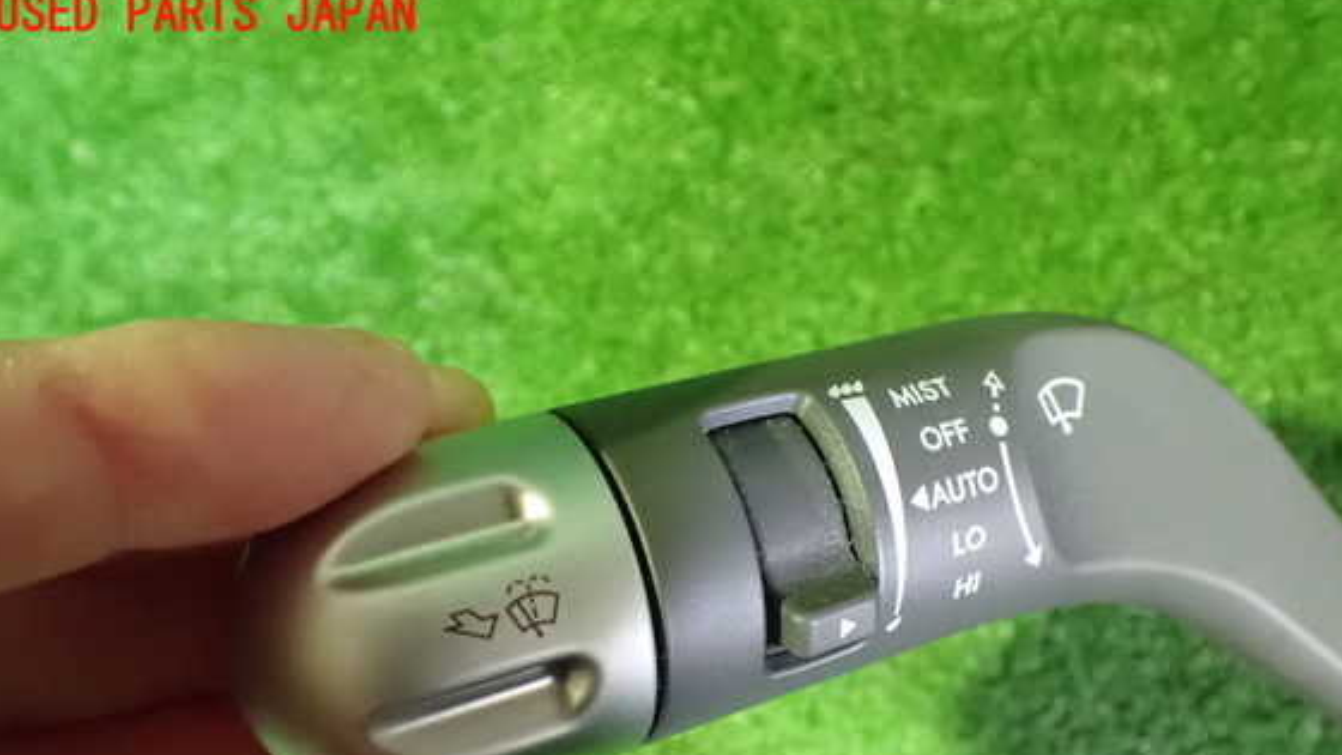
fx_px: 1245
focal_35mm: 35
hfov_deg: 56.6
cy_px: 525
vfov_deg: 33.3
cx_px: 700
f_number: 2.3
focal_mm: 5.4
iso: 1600
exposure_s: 1/30
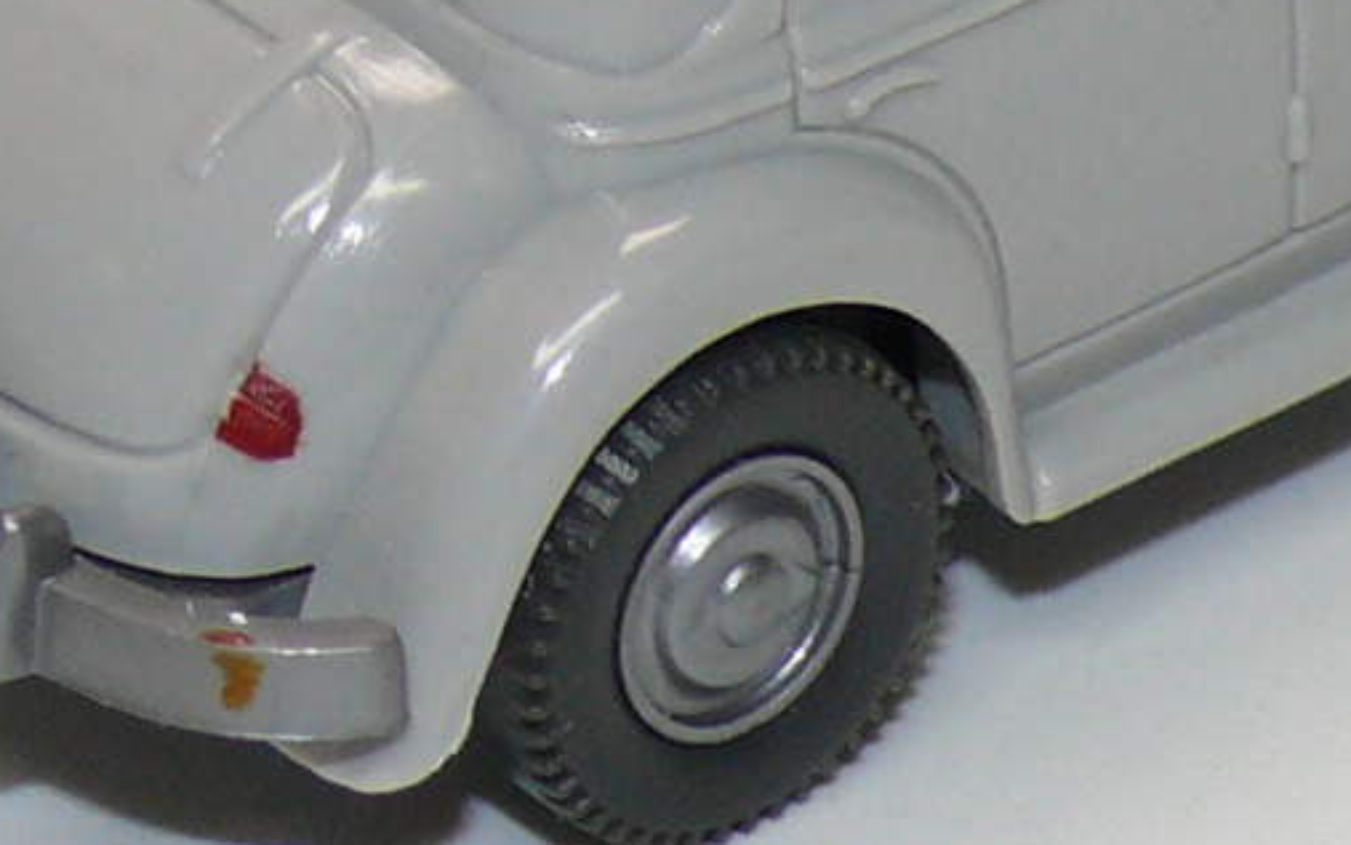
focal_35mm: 448
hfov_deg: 4.7
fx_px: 16497
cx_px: 1037
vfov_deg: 2.9
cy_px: -163
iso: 100
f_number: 4
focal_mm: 15.9
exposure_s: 1/30
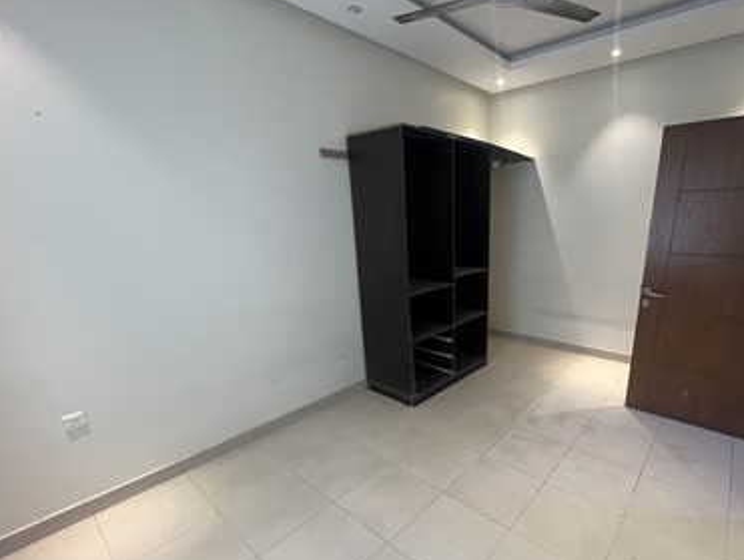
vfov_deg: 77.7
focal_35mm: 16
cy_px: 322
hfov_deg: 93.4
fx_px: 344
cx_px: 440
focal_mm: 1.57
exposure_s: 1/50
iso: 250
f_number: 1.8
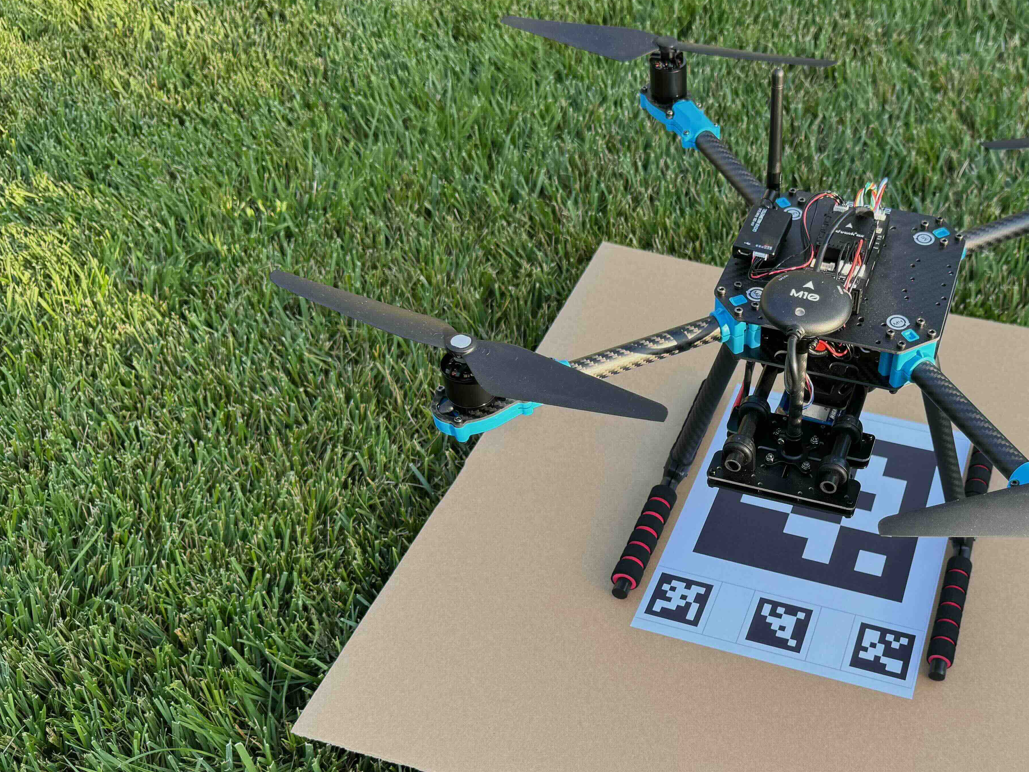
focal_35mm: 38
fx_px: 1130
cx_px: 762
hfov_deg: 47.3
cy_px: 507
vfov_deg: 37.4
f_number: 1.78
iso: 80
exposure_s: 1/358
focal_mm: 6.76
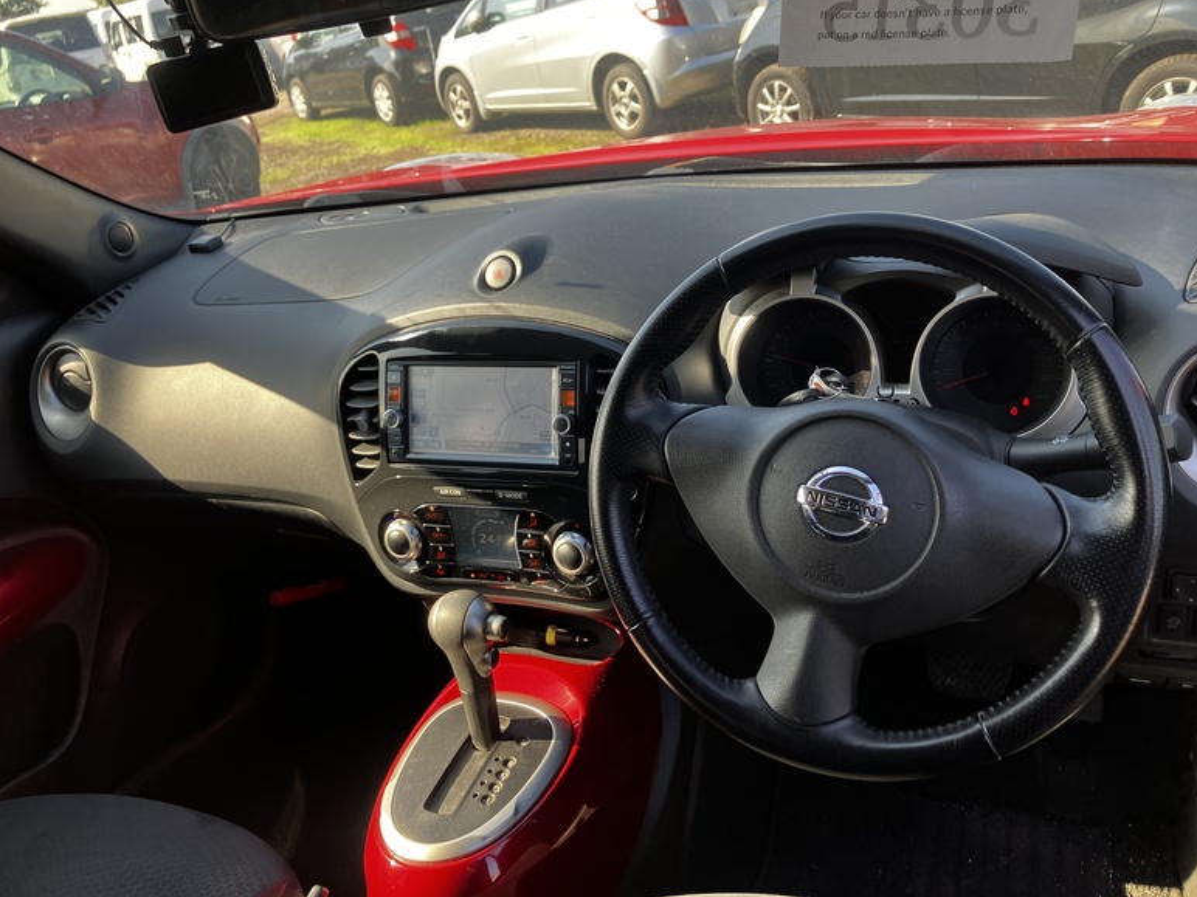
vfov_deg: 48.2
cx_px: 608
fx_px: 1003
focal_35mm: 29
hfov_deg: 61.7
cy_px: 434
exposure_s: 1/172
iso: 32
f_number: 1.8
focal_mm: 3.99
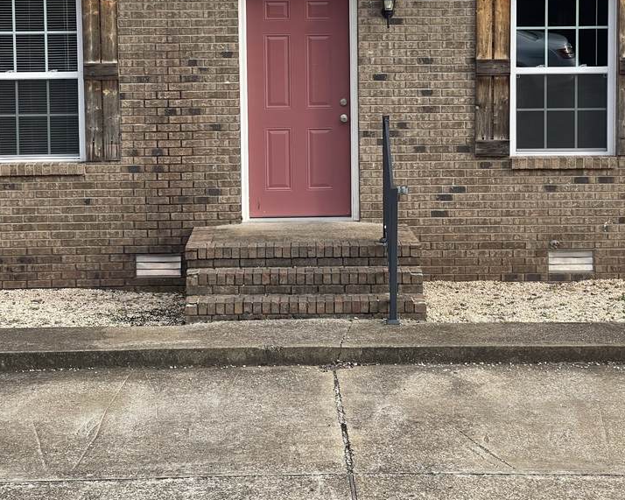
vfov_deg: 18.2
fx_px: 1554
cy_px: 141
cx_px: 312
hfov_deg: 22.7
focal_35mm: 84
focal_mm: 7.5
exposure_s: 1/371
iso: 20
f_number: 2.2
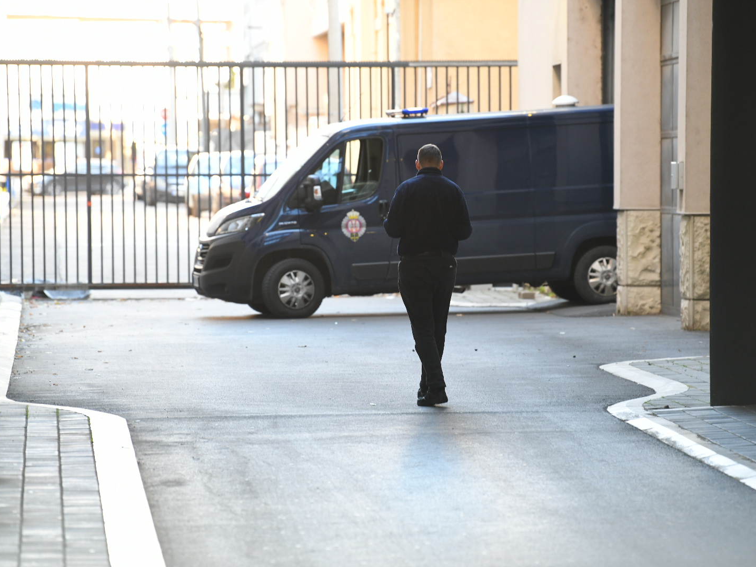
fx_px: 4739
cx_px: 403
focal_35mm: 217
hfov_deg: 9.1
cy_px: 283
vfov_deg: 6.8
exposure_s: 1/160
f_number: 4
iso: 1000
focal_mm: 200
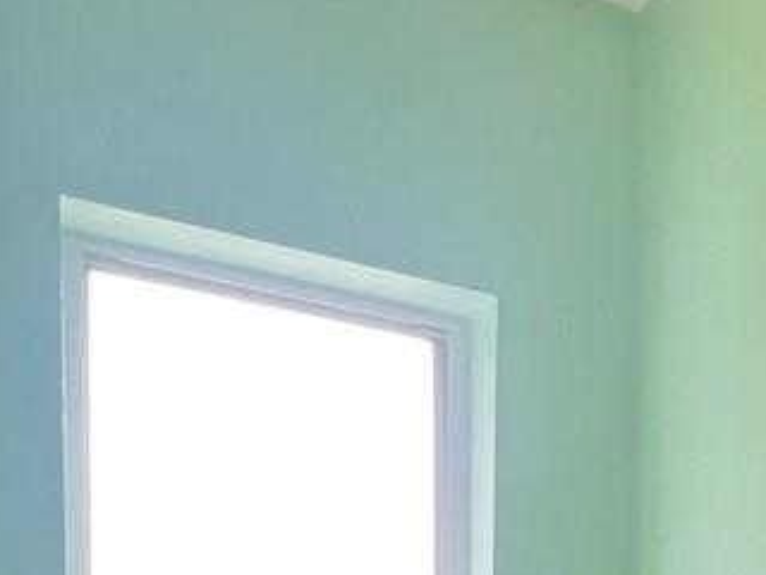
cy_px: 970
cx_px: 1053
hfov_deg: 24.9
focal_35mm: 65
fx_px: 1438
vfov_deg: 18.6
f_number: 1.8
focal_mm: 1.57
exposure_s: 1/120
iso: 100
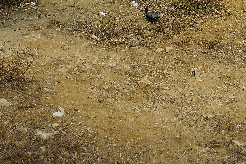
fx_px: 376
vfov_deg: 20.0
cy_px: -104
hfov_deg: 34.7
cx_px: 208
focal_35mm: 55
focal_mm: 10
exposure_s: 1/640
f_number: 6.3
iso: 100
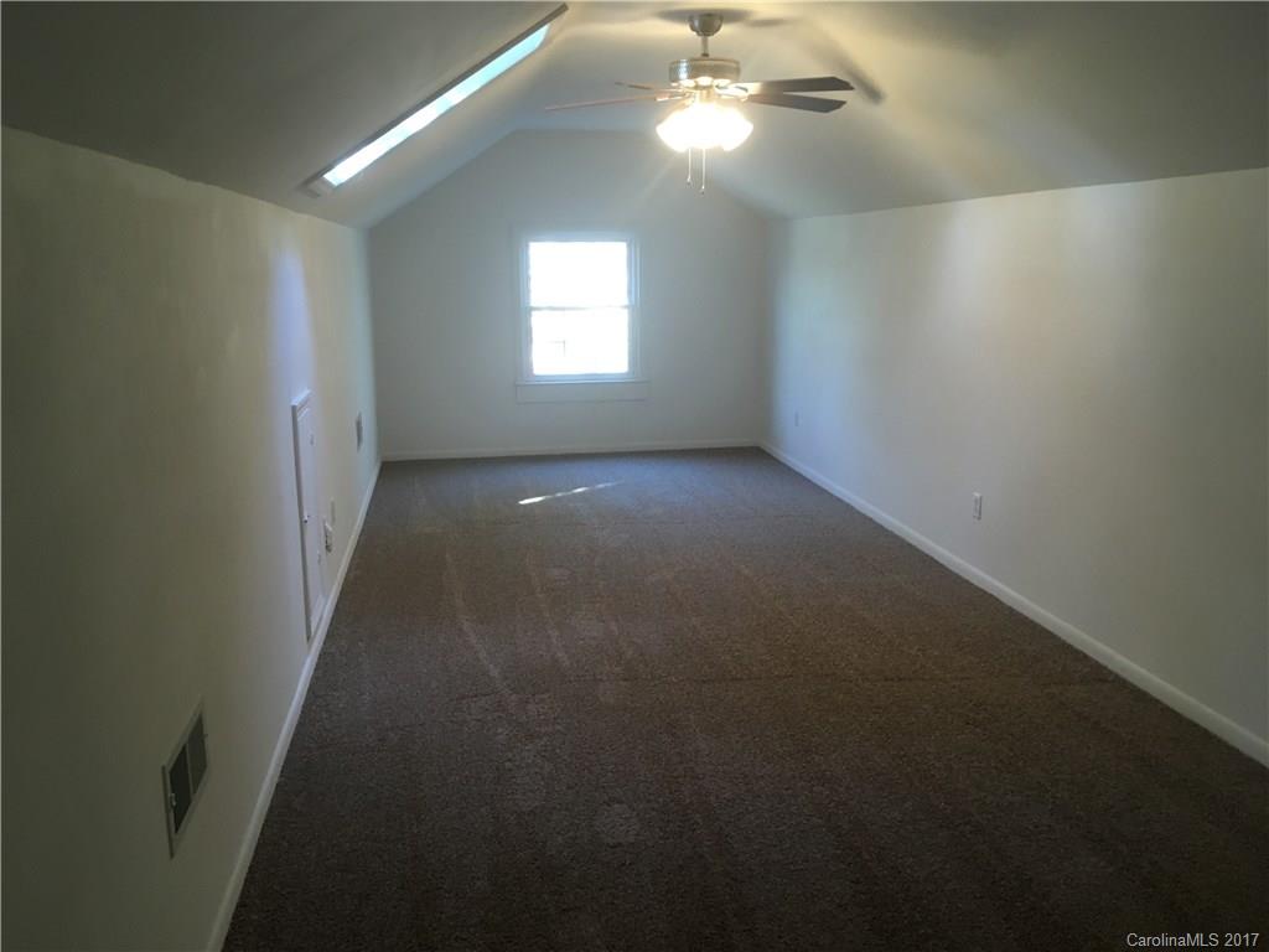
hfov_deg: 61.7
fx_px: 1063
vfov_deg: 48.2
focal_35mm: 29
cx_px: 634
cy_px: 476
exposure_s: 1/30
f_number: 2.2
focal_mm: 4.15
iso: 100
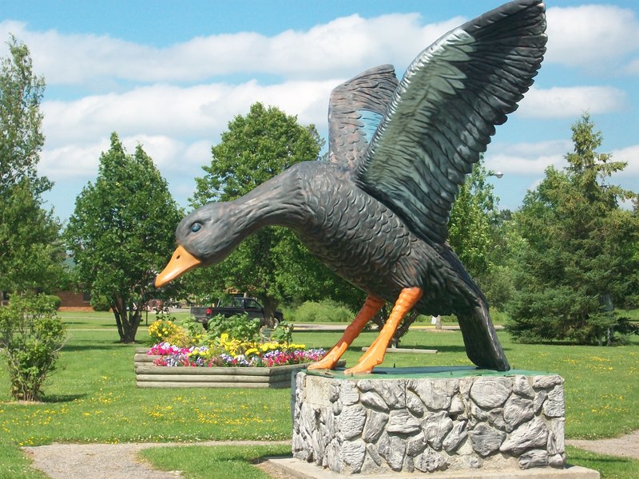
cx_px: 320
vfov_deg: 14.5
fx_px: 1883
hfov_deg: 19.3
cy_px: 240
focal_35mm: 102
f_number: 5.1
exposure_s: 1/400
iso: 80
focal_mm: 17.1
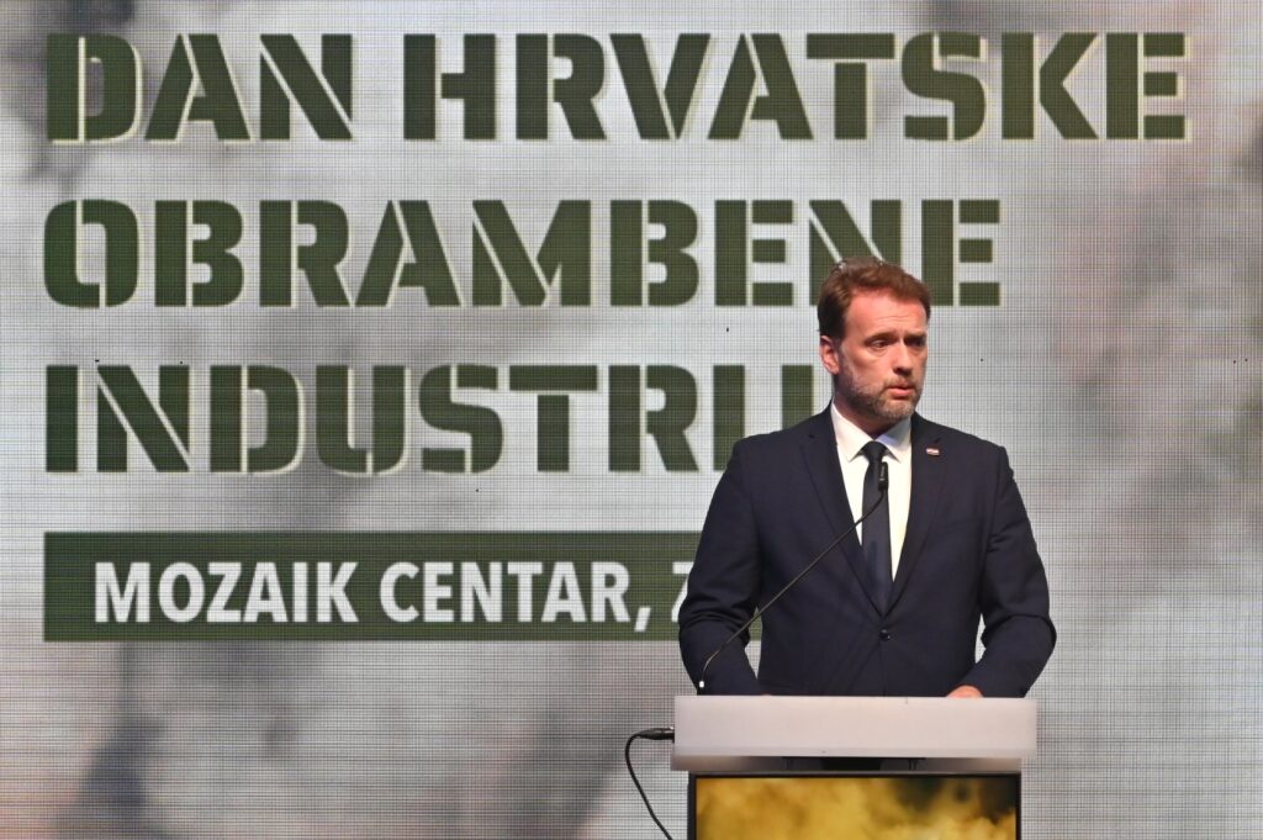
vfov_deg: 11.4
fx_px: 4207
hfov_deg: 17.1
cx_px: 632
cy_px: 420
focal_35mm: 120
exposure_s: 1/200
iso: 1000
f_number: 4
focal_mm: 120
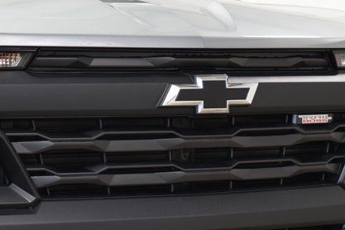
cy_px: 165
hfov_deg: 15.9
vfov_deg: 10.6
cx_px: 199
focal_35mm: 129
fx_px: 1236
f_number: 2.8
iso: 1600
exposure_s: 1/125
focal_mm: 56
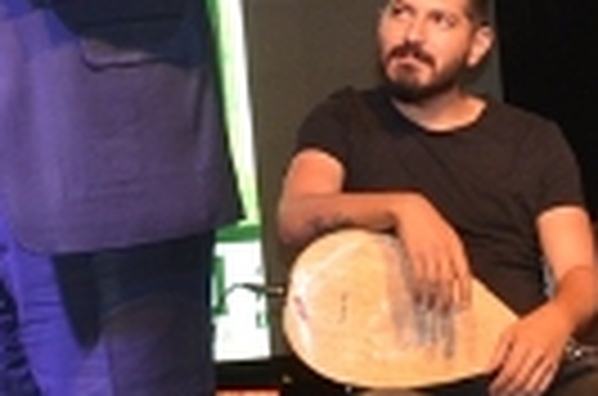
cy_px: -36
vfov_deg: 7.2
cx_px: 135
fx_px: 3115
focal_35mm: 188
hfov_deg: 10.9
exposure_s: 1/80
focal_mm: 26
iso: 400
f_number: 4
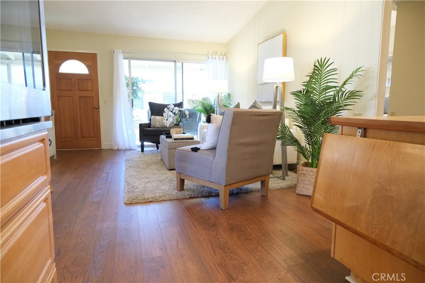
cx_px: 212
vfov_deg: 55.1
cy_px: 142
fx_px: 272
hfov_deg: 76.1
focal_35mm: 23
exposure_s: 1/100
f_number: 3.5
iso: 3200
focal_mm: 15
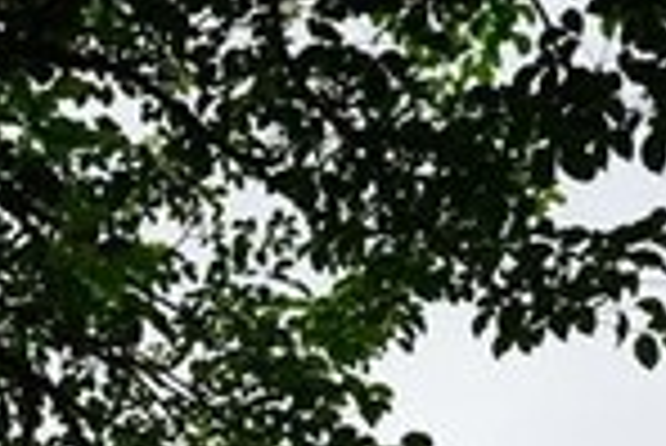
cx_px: 36
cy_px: 793
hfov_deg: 18.4
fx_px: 2018
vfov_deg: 11.7
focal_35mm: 109
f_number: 8
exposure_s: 1/250
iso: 160
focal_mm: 19
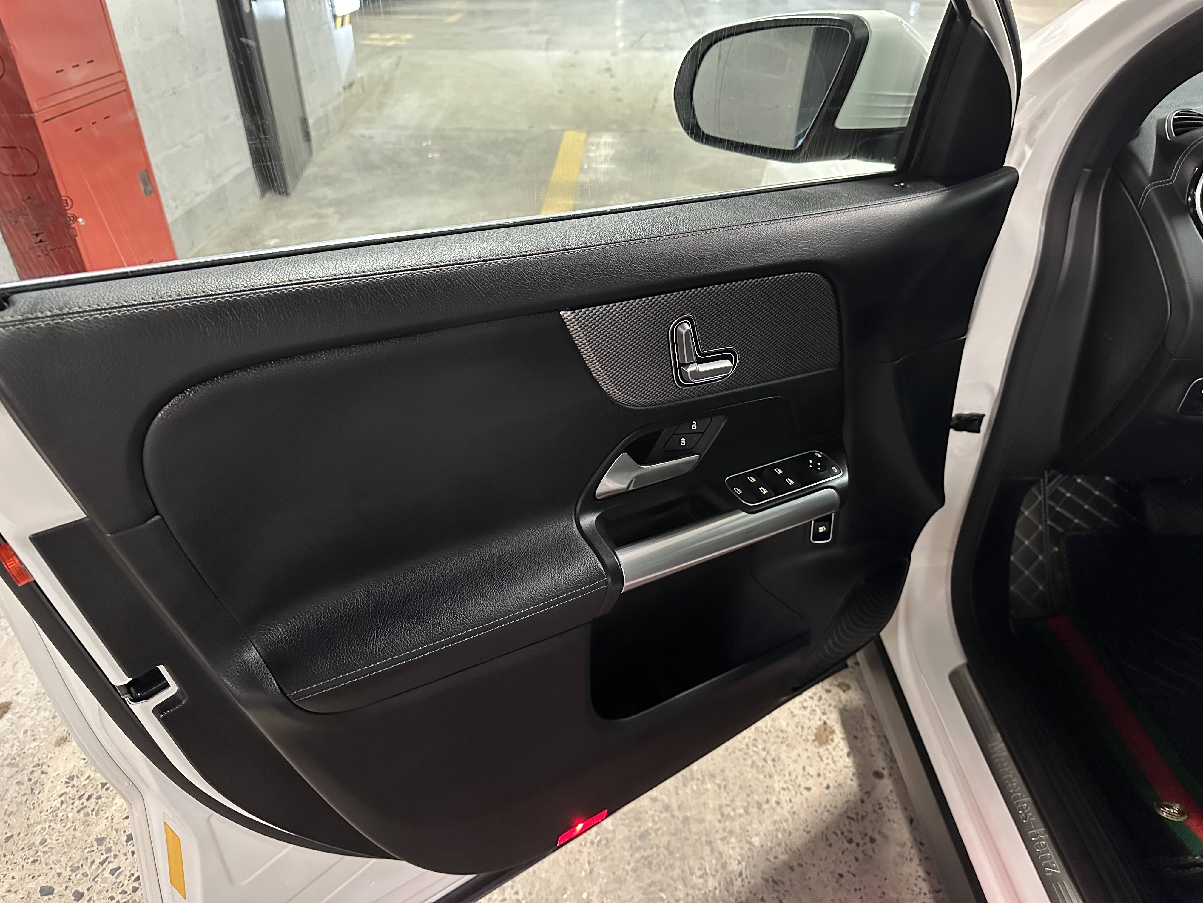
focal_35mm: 24
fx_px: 834
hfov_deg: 71.6
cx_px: 602
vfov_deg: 56.8
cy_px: 452
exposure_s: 1/40
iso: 1000
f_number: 1.78
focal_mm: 6.86
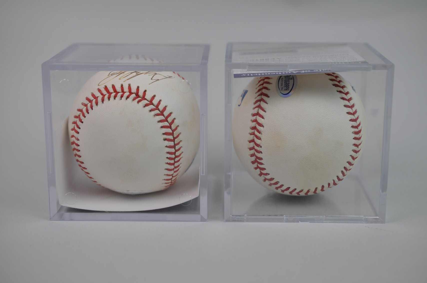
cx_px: 214
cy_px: 142
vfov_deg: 22.6
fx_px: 711
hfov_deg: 33.4
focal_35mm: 60
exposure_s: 1/80
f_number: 4
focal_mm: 40
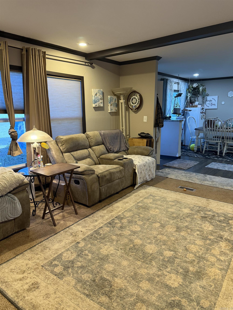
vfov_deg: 71.6
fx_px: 215
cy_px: 155
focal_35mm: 24
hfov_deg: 56.8
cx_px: 116
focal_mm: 6.76
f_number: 1.78
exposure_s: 1/60
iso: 320
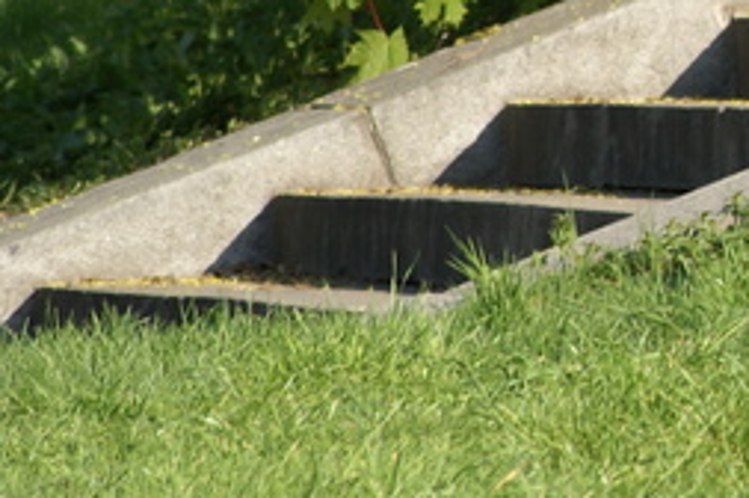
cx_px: 1486
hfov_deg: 2.3
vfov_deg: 1.5
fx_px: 18929
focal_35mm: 911
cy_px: -163
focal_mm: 150
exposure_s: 1/250
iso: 100
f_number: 7.1
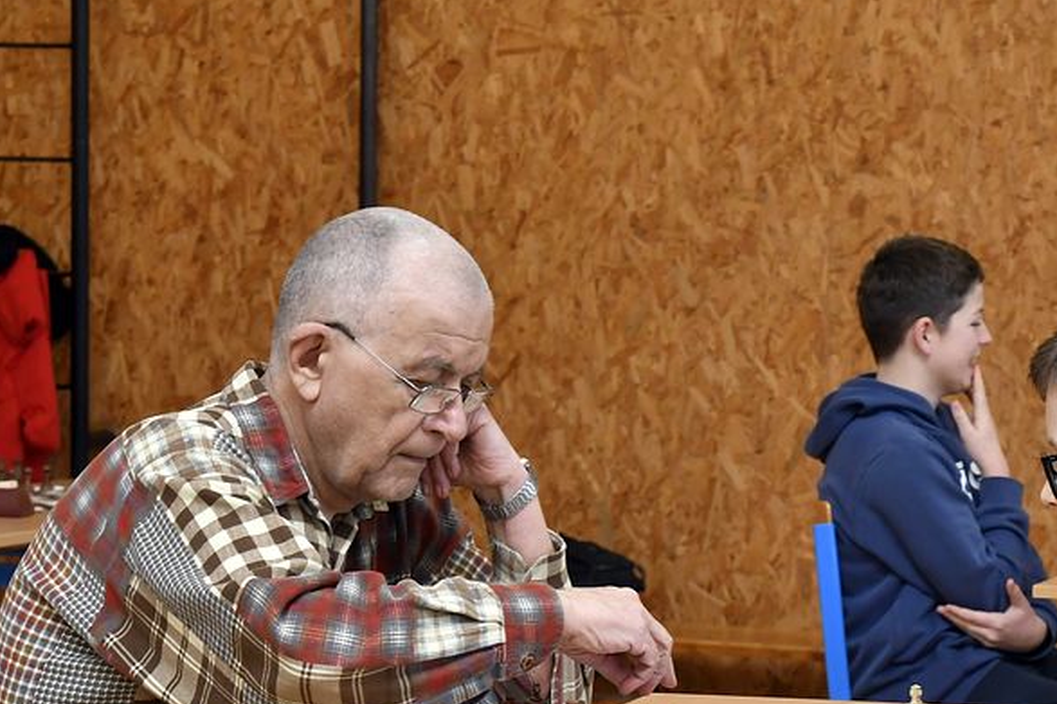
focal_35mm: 135
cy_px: 643
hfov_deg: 15.1
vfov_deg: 10.1
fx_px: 3962
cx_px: 870
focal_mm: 44
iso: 1250
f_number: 6.3
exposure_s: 1/160
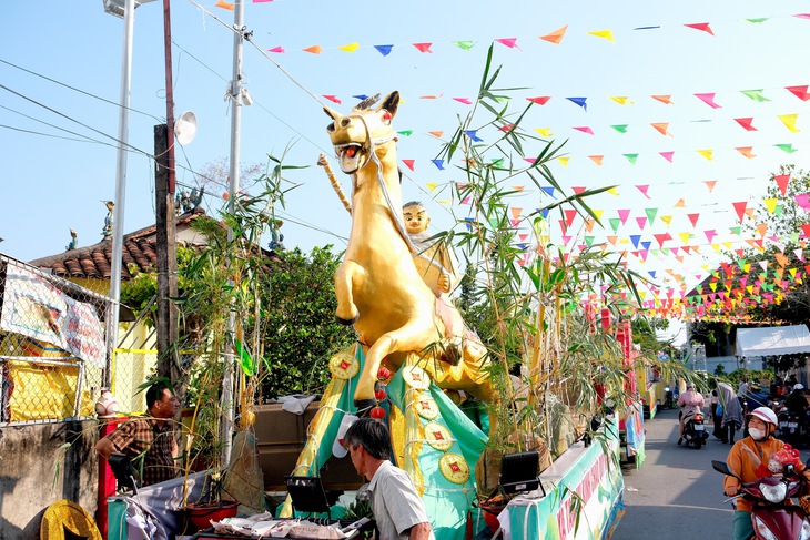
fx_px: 720
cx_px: 405
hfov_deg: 58.7
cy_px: 270
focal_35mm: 32
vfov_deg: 41.1
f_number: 7.1
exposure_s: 1/125
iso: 125
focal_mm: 21.2
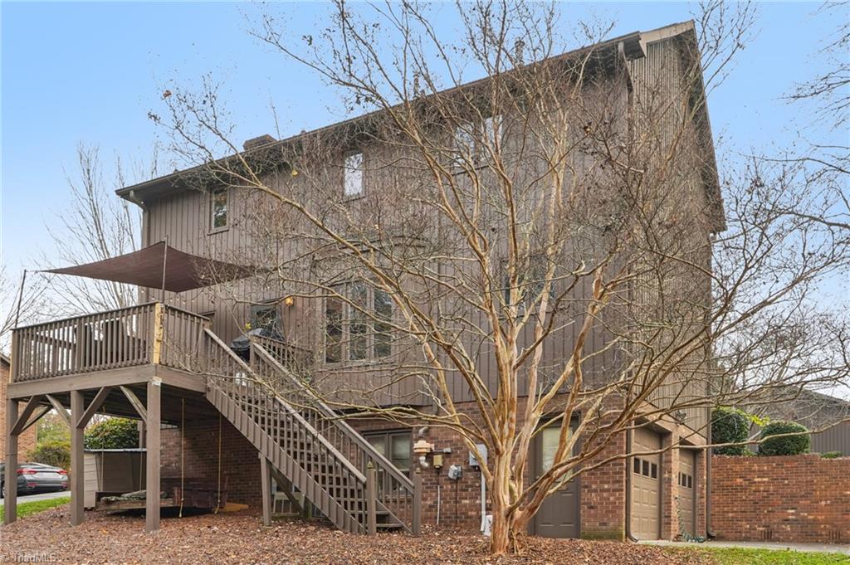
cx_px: 425
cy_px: 282
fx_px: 708
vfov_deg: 43.5
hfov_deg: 62.0
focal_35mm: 30
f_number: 8
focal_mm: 20
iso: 100
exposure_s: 1/30
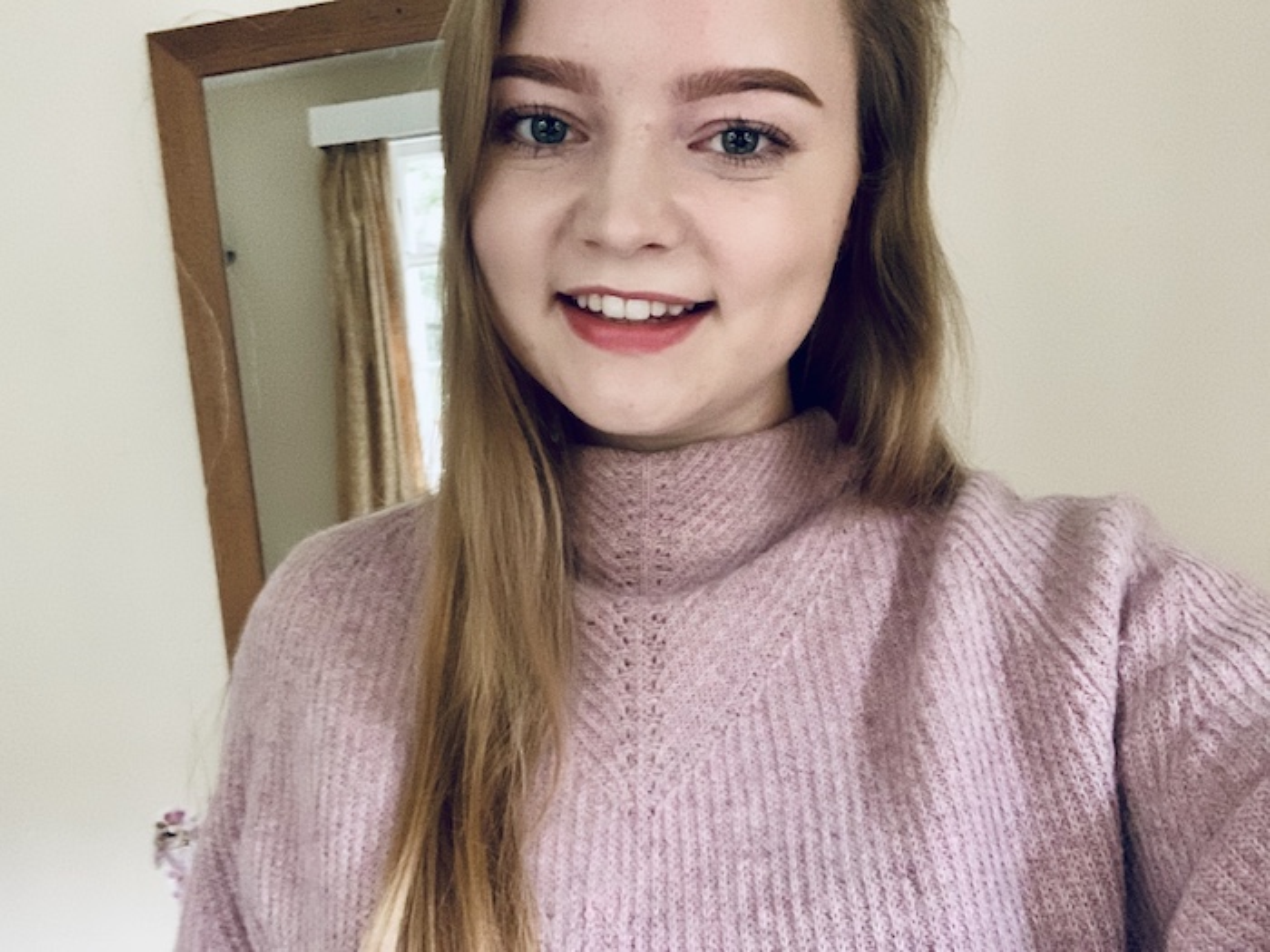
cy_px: 476
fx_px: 1174
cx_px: 635
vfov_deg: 44.2
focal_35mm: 32
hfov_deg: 56.8
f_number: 2.2
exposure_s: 1/20
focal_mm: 2.87
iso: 640
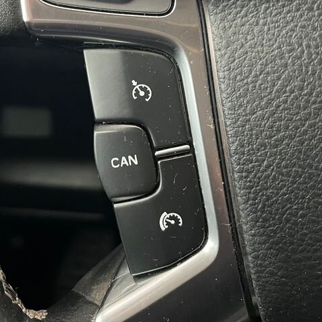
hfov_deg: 34.6
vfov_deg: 34.1
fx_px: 516
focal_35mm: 49
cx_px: 129
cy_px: 86
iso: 400
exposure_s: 1/33
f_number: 1.6
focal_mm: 5.1
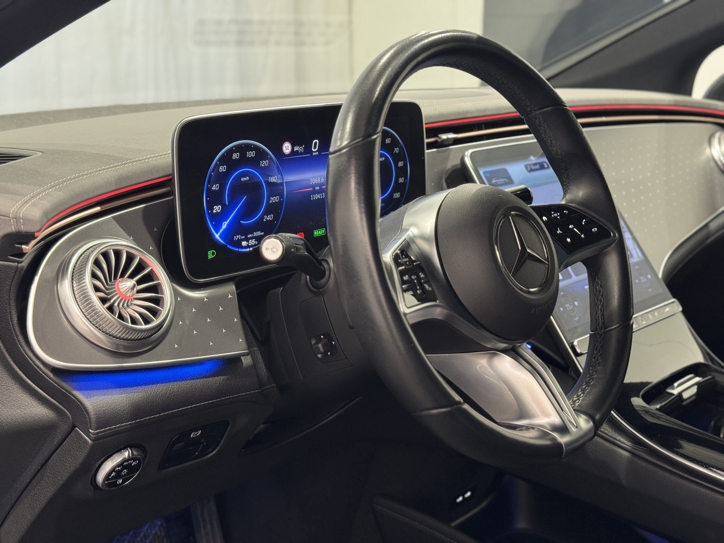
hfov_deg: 39.7
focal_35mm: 48
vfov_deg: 30.3
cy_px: 272
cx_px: 362
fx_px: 1004
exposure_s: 1/50
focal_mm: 6.76
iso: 200
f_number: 1.78
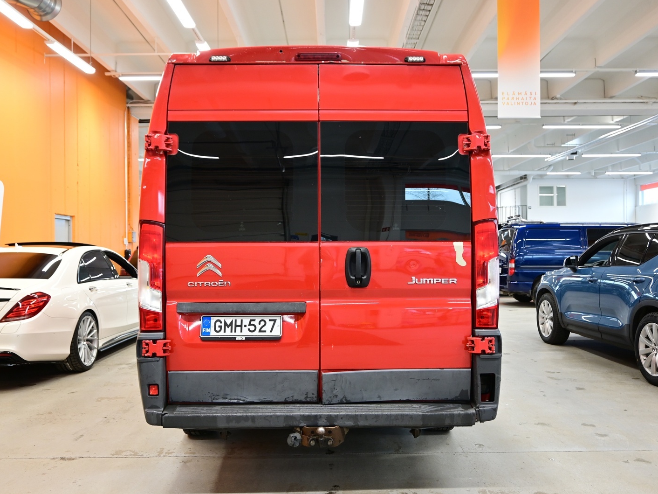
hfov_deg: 56.4
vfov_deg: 43.8
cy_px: 249
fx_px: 614
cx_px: 334
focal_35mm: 32
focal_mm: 19.5
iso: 360
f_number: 3.8
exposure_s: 1/30
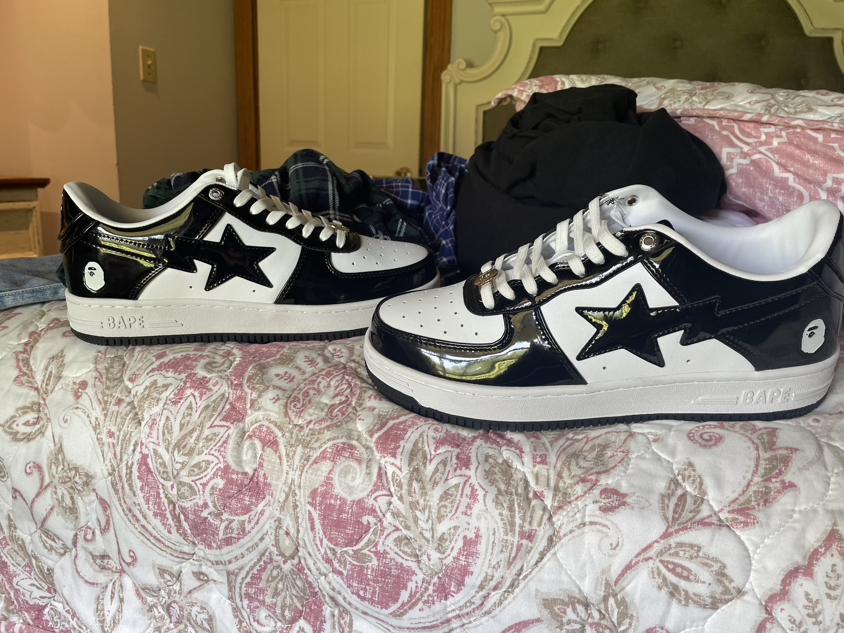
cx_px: 422
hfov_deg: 67.3
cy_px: 316
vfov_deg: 53.1
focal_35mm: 26
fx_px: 634
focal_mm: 4.2
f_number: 1.6
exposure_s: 1/120
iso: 100
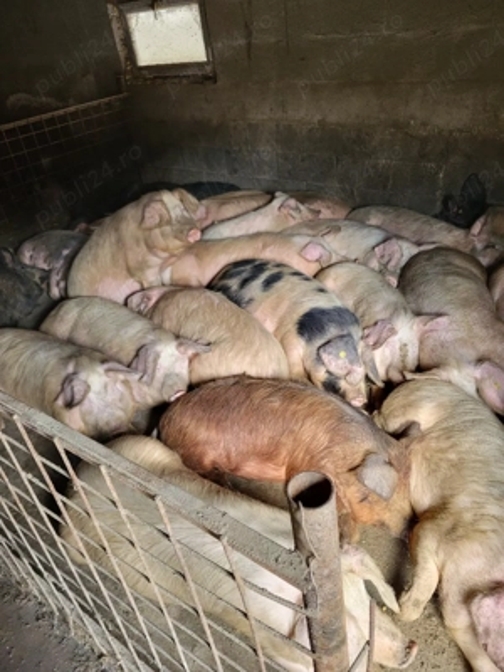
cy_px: 336
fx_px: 505
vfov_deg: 67.3
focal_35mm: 26
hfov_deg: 53.1
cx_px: 252
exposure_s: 1/101
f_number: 1.8
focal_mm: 5.4
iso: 200
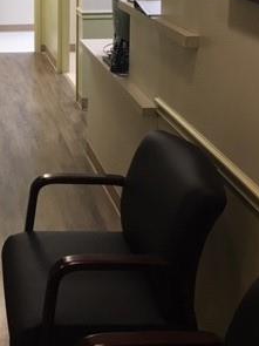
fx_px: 629
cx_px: 36
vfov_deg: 29.0
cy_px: 8
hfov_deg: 22.8
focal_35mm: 63
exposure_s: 1/30
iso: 64
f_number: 2.2
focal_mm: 4.15
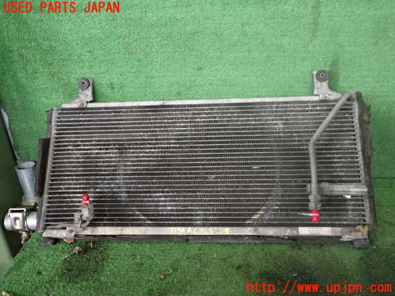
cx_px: 198
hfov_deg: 60.0
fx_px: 342
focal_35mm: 30
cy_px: 148
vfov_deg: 46.8
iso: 250
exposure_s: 1/30
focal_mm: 5.4
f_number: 2.3
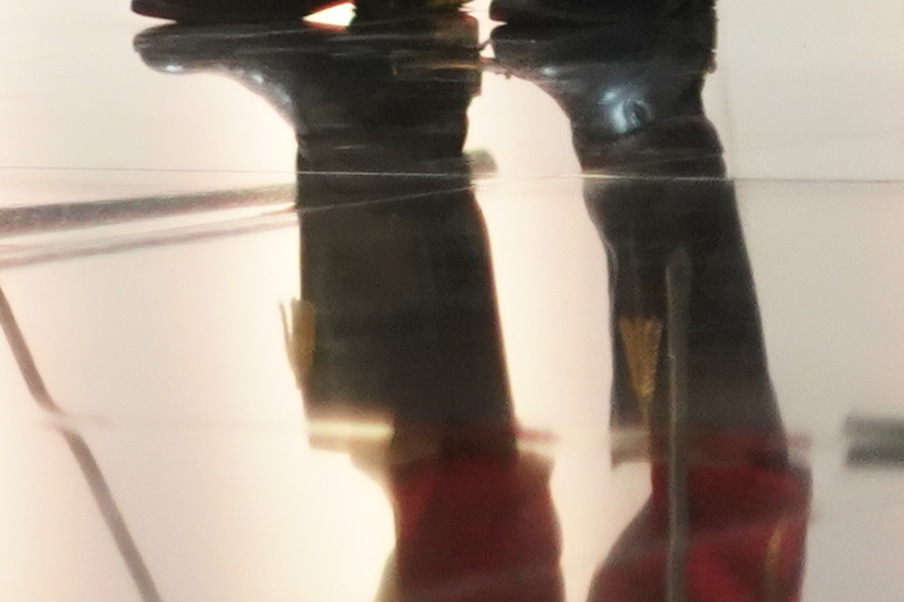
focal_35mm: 336
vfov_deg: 4.0
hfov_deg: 5.6
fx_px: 8435
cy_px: -964
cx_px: -2086
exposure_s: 1/50
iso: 2000
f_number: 2
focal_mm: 50
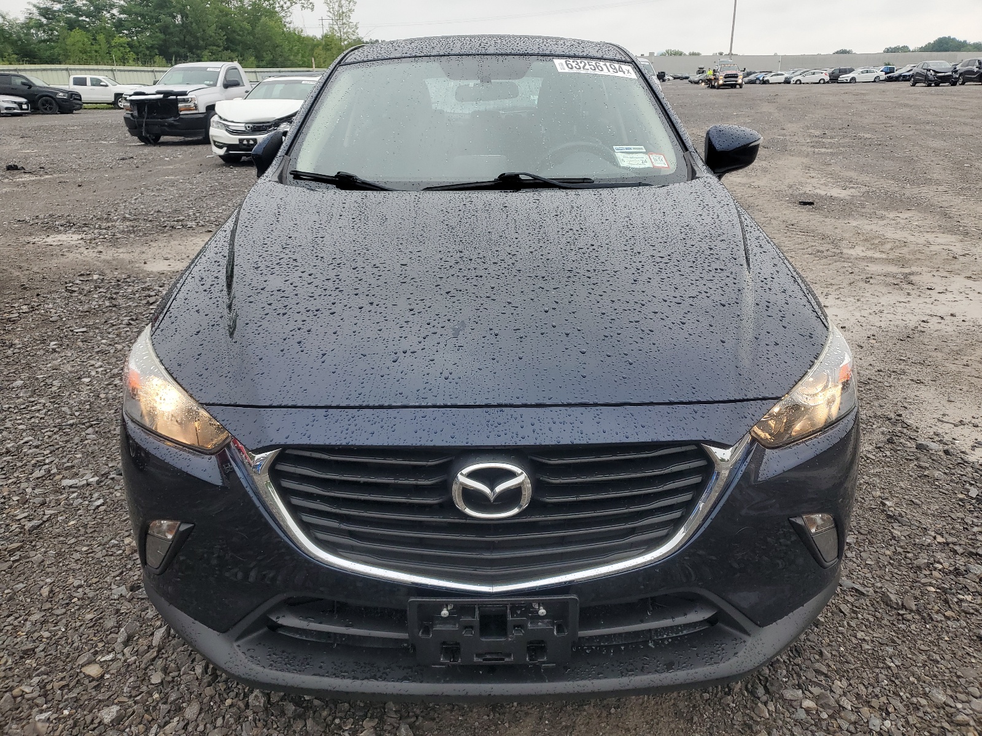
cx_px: 491
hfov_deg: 67.3
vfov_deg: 53.1
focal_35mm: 26
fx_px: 738
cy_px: 368
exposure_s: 1/270
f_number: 1.5
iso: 50
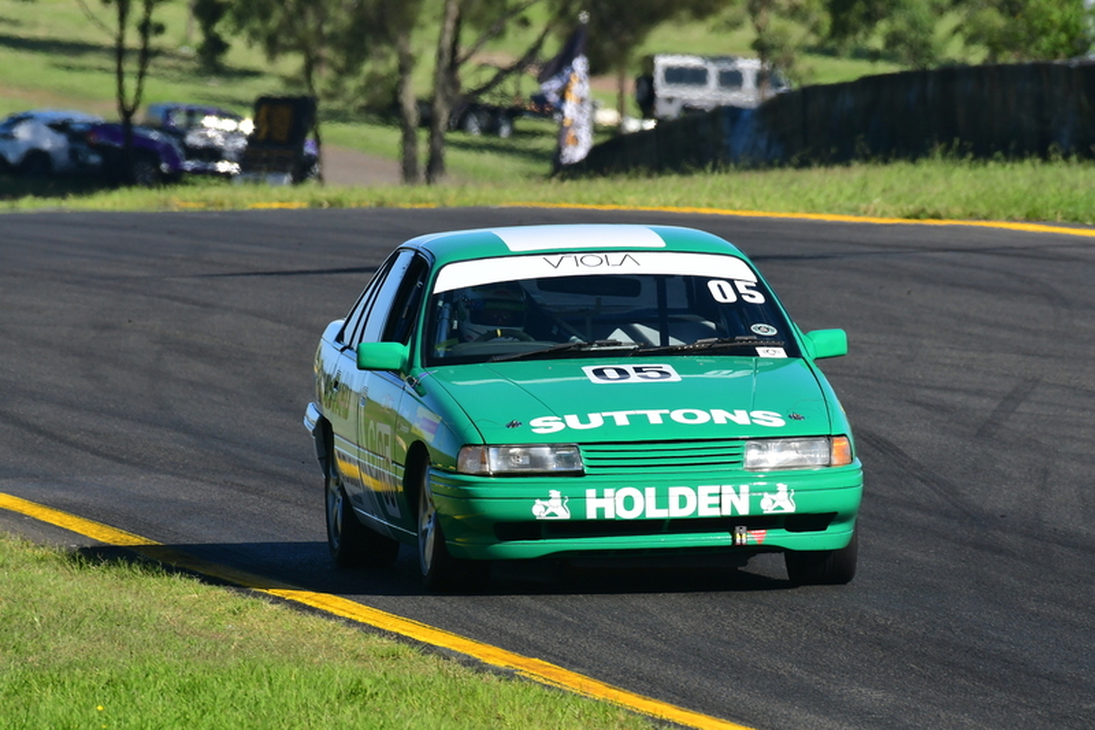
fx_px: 22806
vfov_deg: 1.8
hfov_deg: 2.8
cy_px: 365
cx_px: 548
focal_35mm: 750
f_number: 11
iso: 500
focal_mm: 500
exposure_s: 1/640
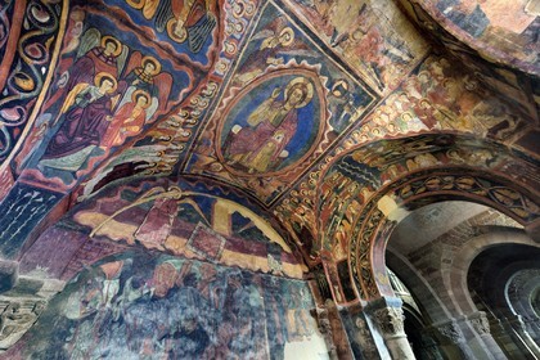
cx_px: 270
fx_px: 210
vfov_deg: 81.2
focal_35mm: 14
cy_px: 180
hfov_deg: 104.3
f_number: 7.1
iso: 800
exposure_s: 1/40
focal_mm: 14
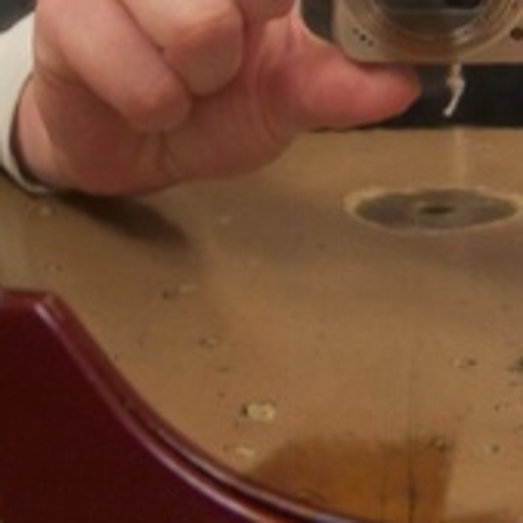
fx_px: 1590
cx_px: 415
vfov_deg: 18.5
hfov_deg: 18.5
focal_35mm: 93
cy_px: 108
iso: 250
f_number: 2.8
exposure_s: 1/30
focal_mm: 7.8
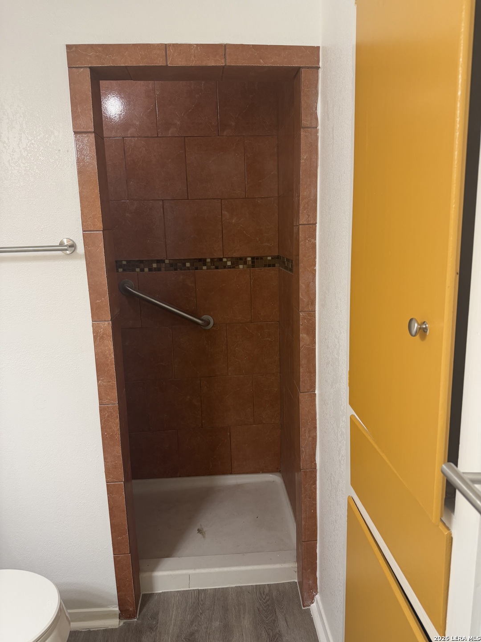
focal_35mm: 24
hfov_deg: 56.8
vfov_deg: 71.6
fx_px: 445
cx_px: 240
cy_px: 321
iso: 160
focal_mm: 6.76
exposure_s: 1/60
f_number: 1.78
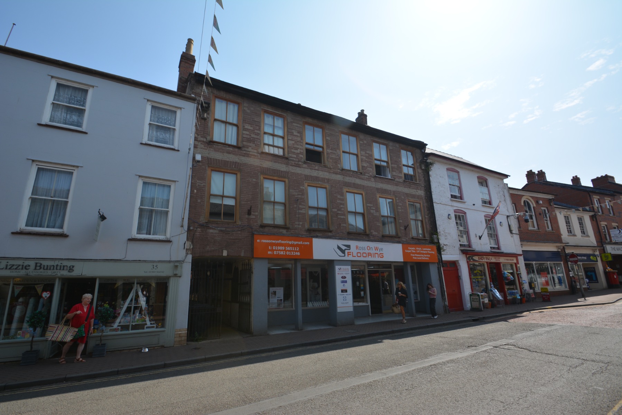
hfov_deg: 100.4
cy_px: 208
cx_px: 311
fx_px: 259
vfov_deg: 77.3
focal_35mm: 15
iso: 110
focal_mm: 10
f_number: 8
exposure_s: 1/250
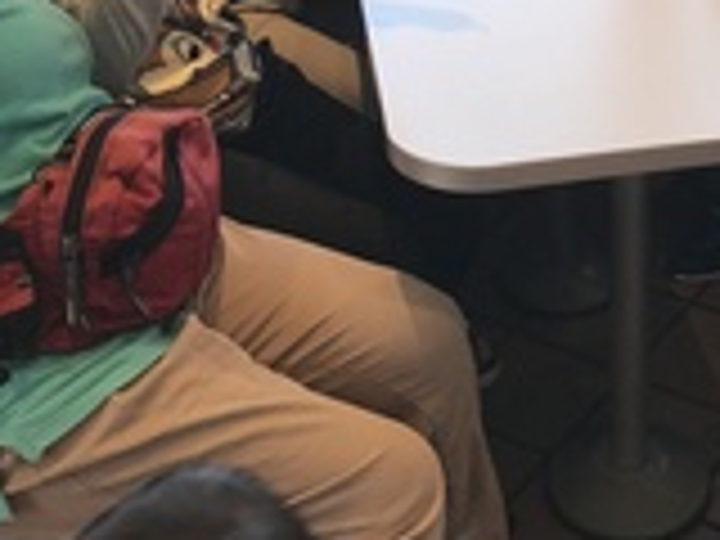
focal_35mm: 70
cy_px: -22
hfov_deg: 27.1
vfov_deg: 20.2
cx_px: 598
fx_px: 1456
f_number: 1.8
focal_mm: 3.99
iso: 20
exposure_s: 1/164
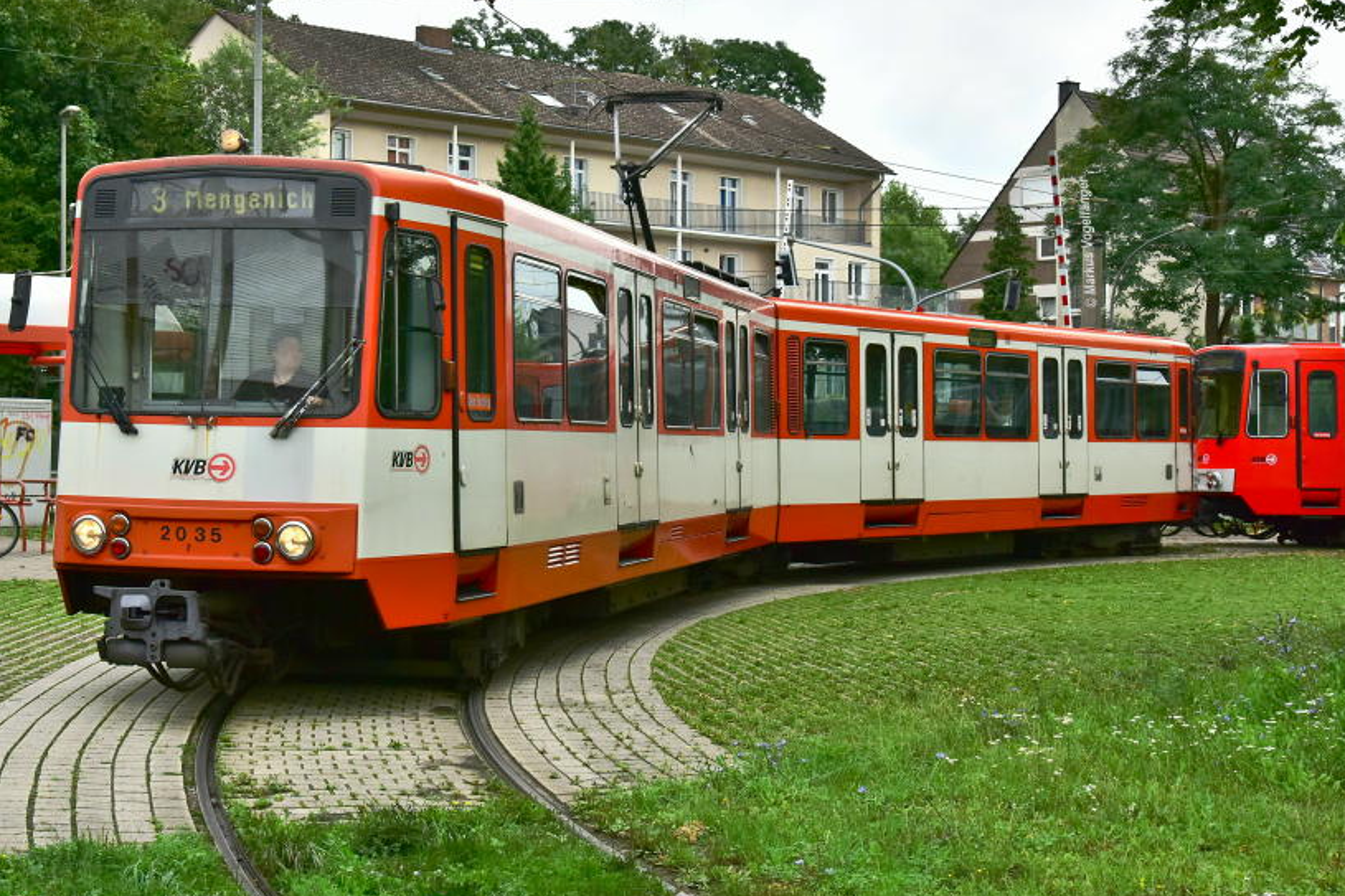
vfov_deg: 25.0
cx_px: 559
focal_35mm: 54
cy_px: 398
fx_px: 2017
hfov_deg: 36.8
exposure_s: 1/1000
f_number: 7.1
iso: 1000
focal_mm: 44
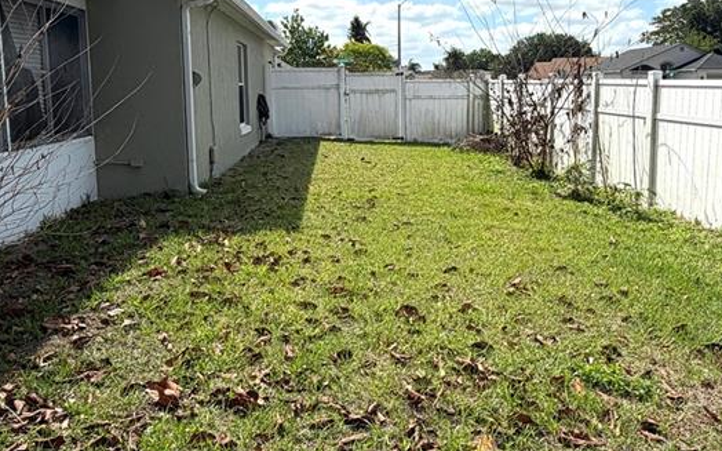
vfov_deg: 37.0
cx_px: 435
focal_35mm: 34
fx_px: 669
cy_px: 166
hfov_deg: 56.3
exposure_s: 1/1431
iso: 20
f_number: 2.2
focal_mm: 2.22
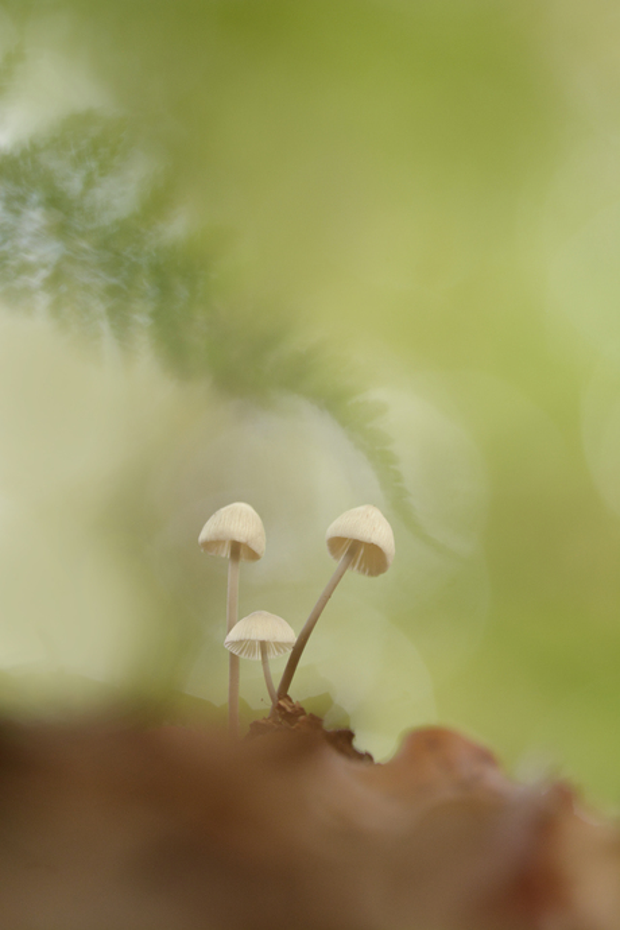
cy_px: 465
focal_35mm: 158
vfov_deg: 13.0
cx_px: 310
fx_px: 4068
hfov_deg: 8.7
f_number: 3.5
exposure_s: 1/60
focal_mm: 105
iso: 800
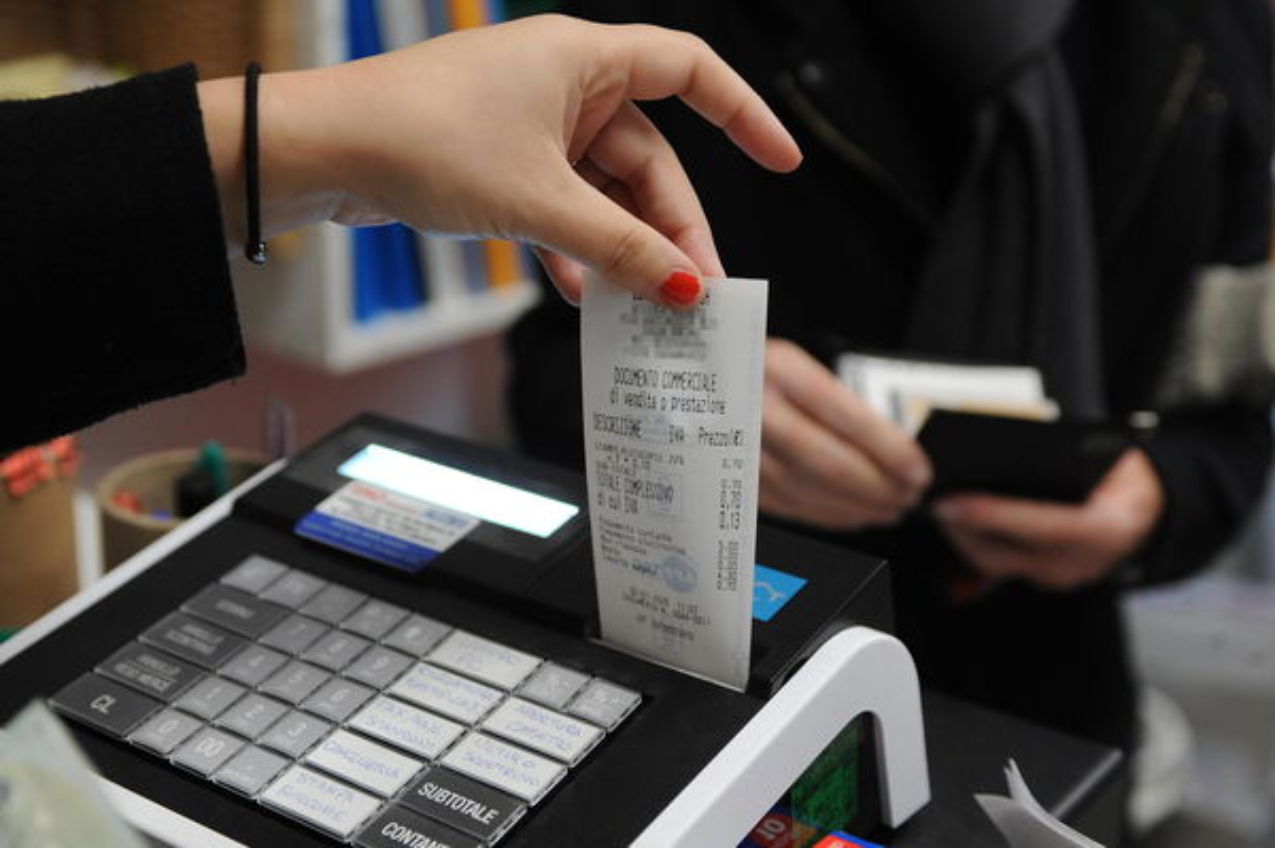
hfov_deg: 38.2
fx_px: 1840
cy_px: 424
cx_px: 638
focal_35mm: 52
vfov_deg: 25.9
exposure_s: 1/250
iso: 2000
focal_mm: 52
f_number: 4.5
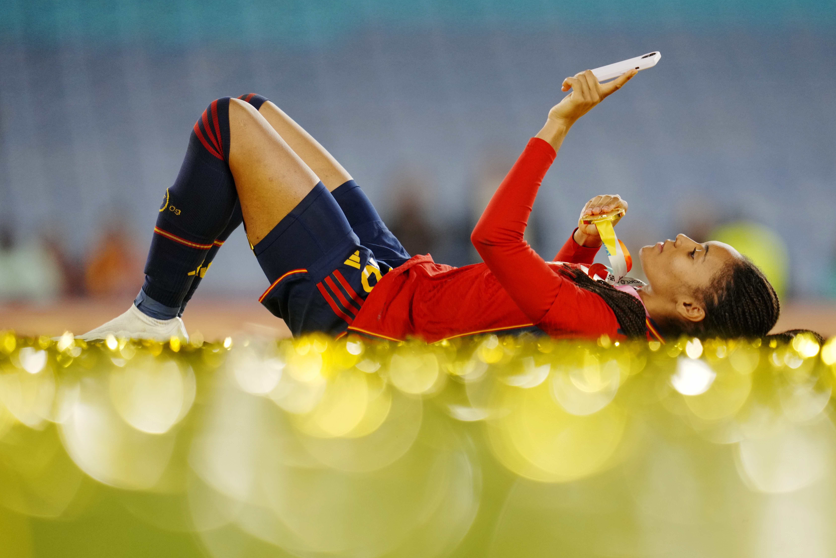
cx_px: 472
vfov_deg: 2.7
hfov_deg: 4.0
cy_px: 310
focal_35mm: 512
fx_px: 11889
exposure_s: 1/1600
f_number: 2.8
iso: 2000
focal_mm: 400
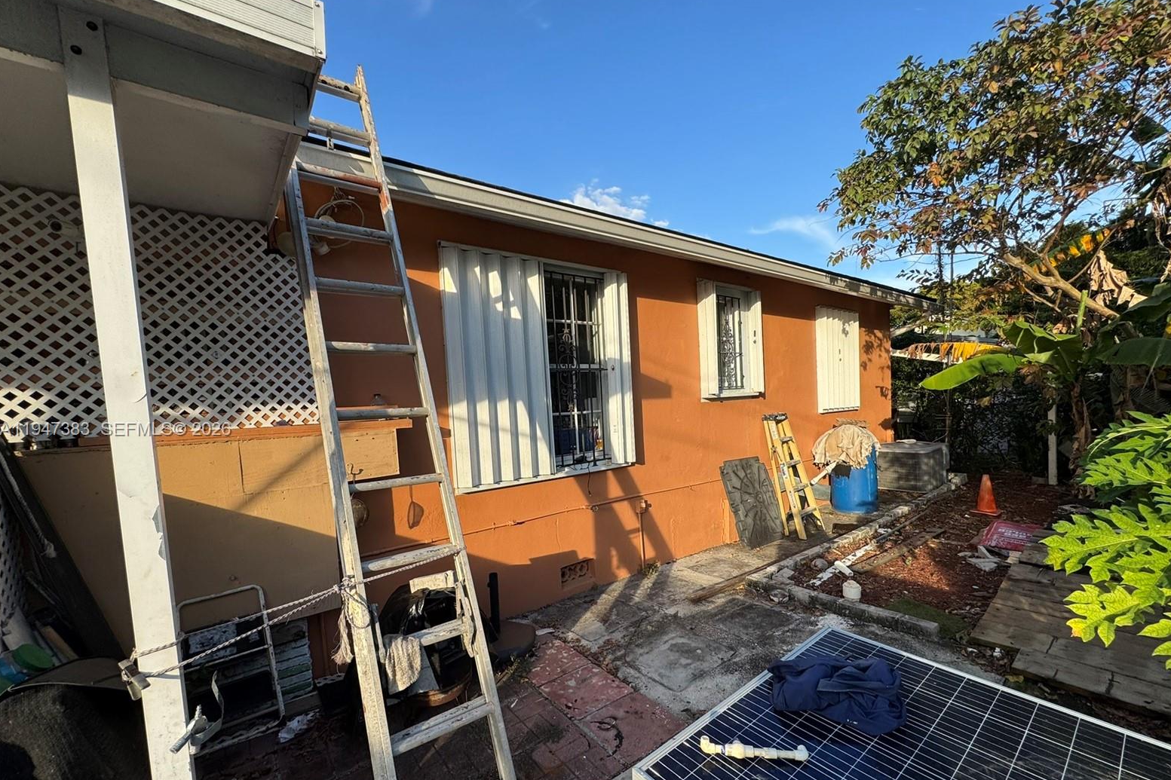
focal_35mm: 15
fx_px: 488
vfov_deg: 77.1
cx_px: 599
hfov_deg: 100.4
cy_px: 430
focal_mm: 2.22
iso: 50
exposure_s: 1/713
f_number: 2.2
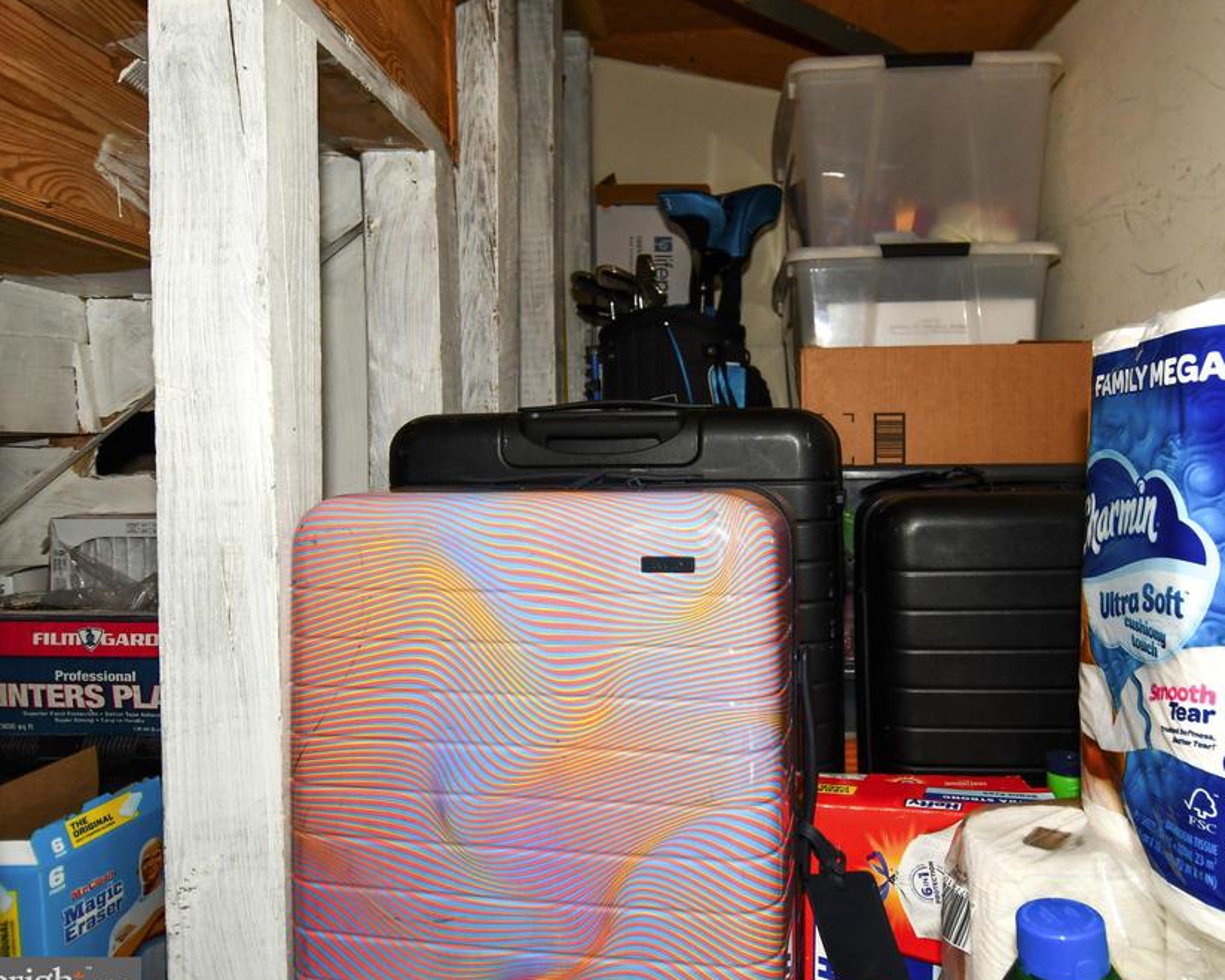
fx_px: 761
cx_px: 737
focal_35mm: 21
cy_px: 503
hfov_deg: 76.7
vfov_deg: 65.5
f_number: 4
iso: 720
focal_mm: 12
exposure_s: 1/60
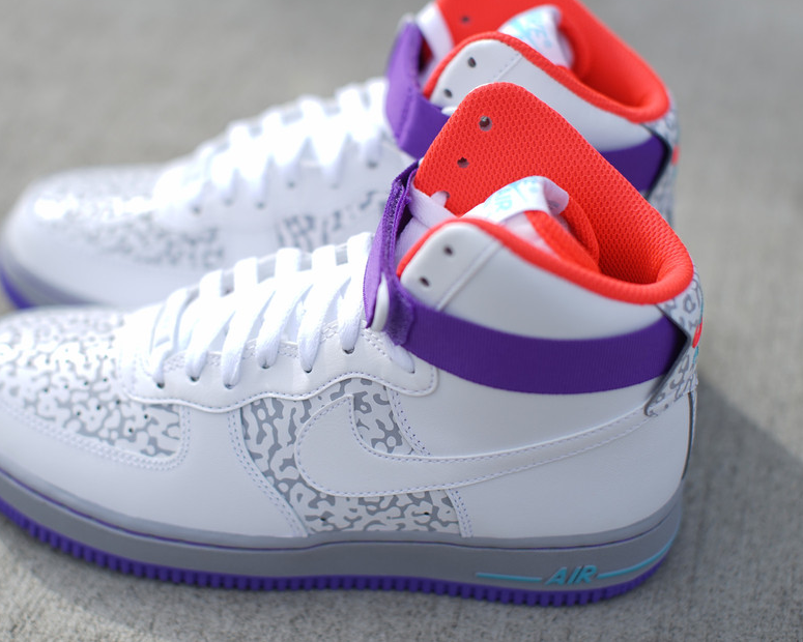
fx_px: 1473
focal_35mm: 62
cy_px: 289
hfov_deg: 30.4
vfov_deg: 24.6
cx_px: 335
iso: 64
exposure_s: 1/1250
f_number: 2.5
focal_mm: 50
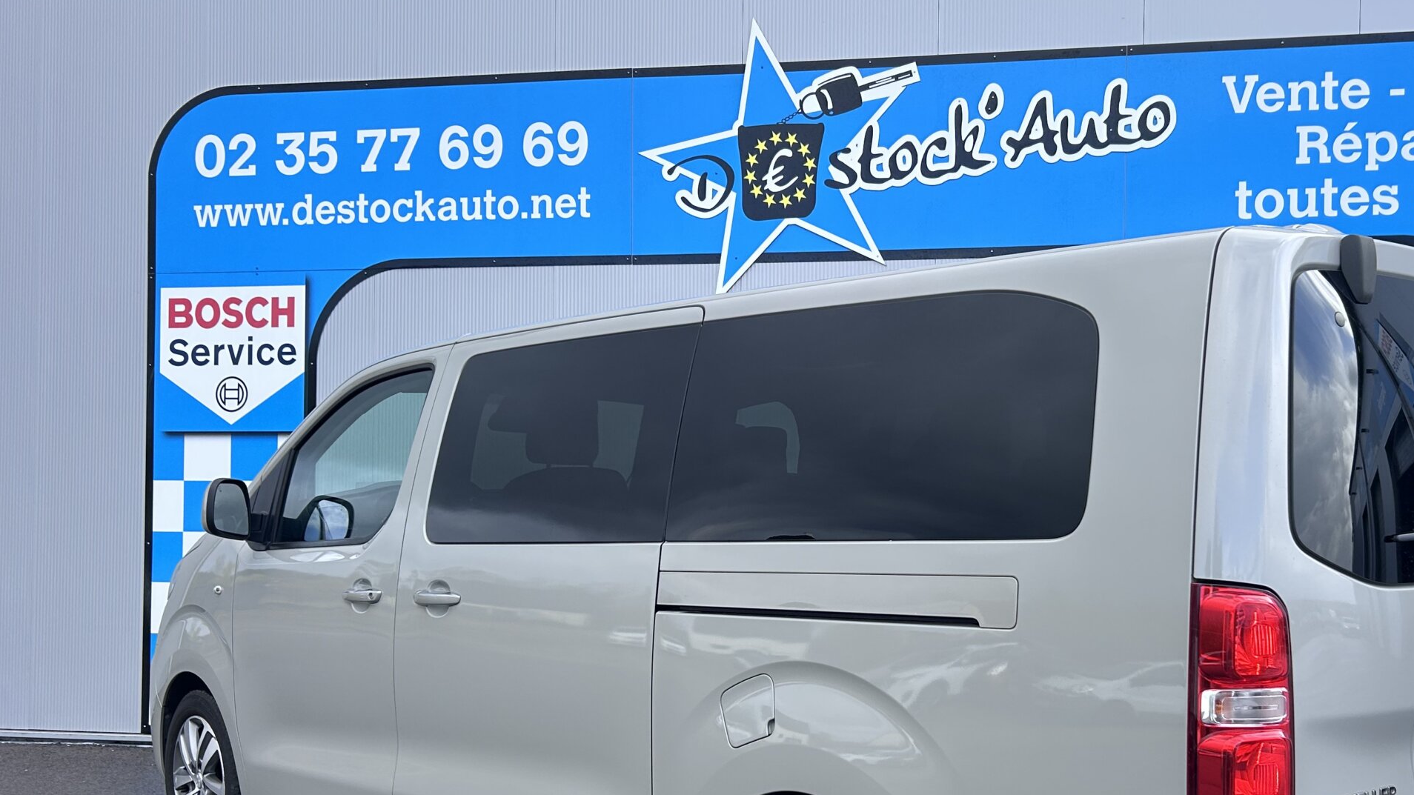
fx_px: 1425
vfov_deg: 31.0
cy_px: 517
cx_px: 900
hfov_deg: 52.1
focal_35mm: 38
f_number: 1.5
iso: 50
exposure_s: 1/1147
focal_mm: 5.7
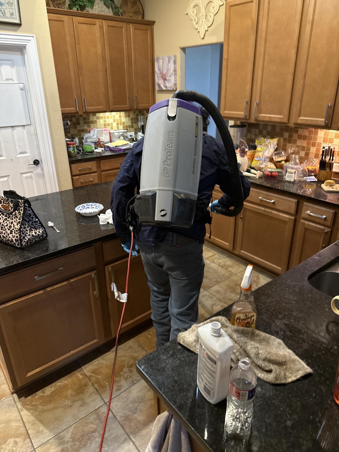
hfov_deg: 56.8
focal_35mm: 24
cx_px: 170
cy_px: 226
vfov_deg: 71.6
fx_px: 313
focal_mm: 6.76
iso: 320
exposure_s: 1/60
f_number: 1.78
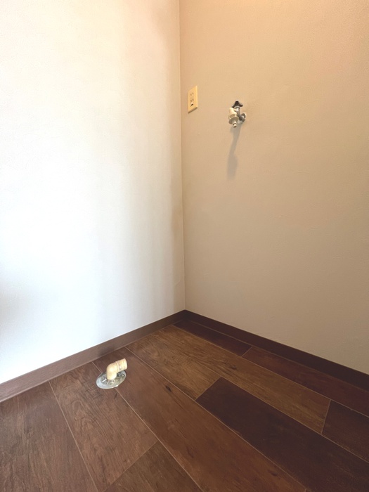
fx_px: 185
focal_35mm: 13
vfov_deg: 106.2
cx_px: 184
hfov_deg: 89.9
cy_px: 246
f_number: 1.8
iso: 200
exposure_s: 1/50
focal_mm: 1.57
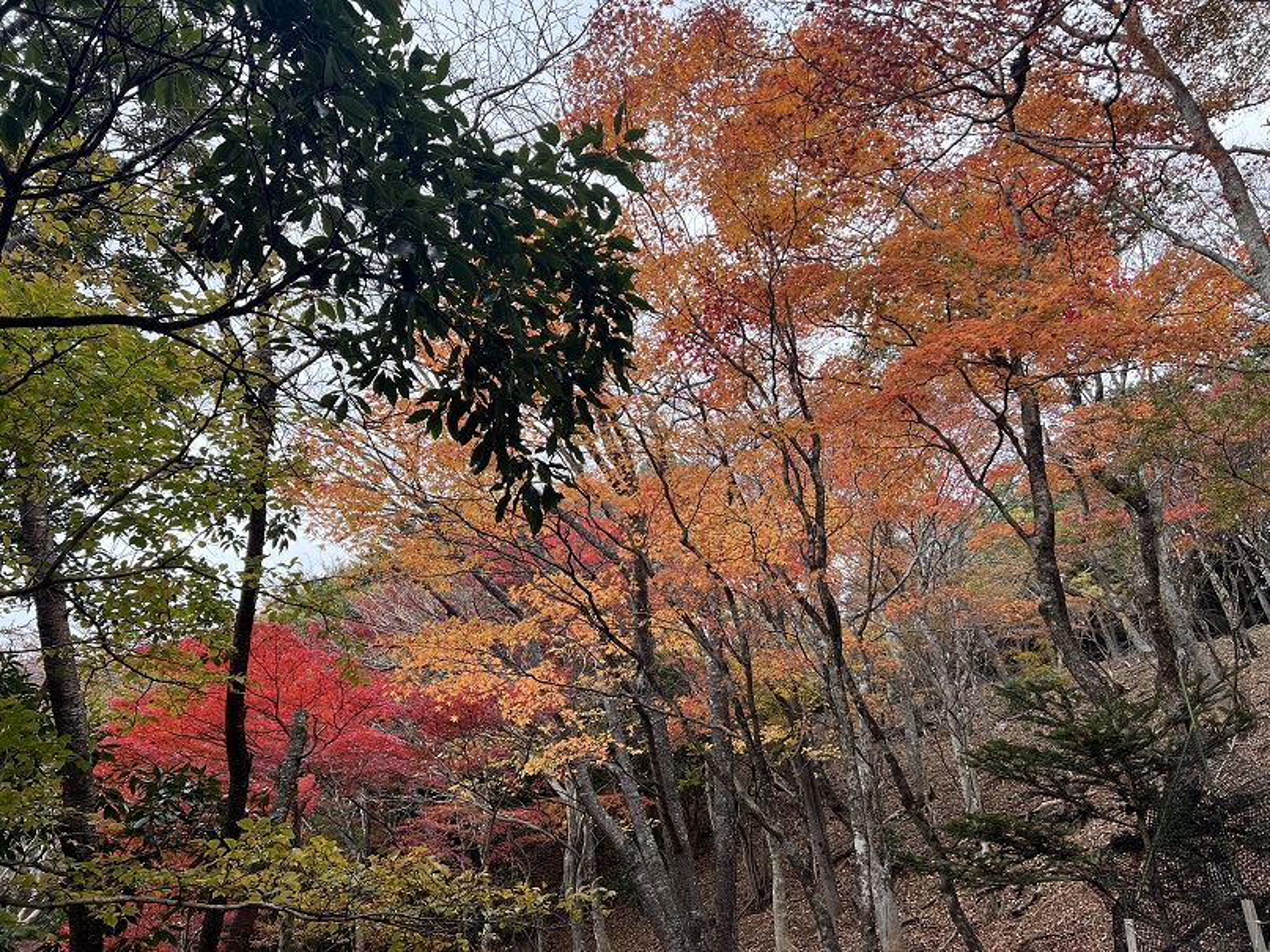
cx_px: 635
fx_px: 954
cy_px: 476
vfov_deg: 53.1
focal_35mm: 26
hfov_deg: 67.3
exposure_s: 1/497
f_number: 1.5
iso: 50
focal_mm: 5.7
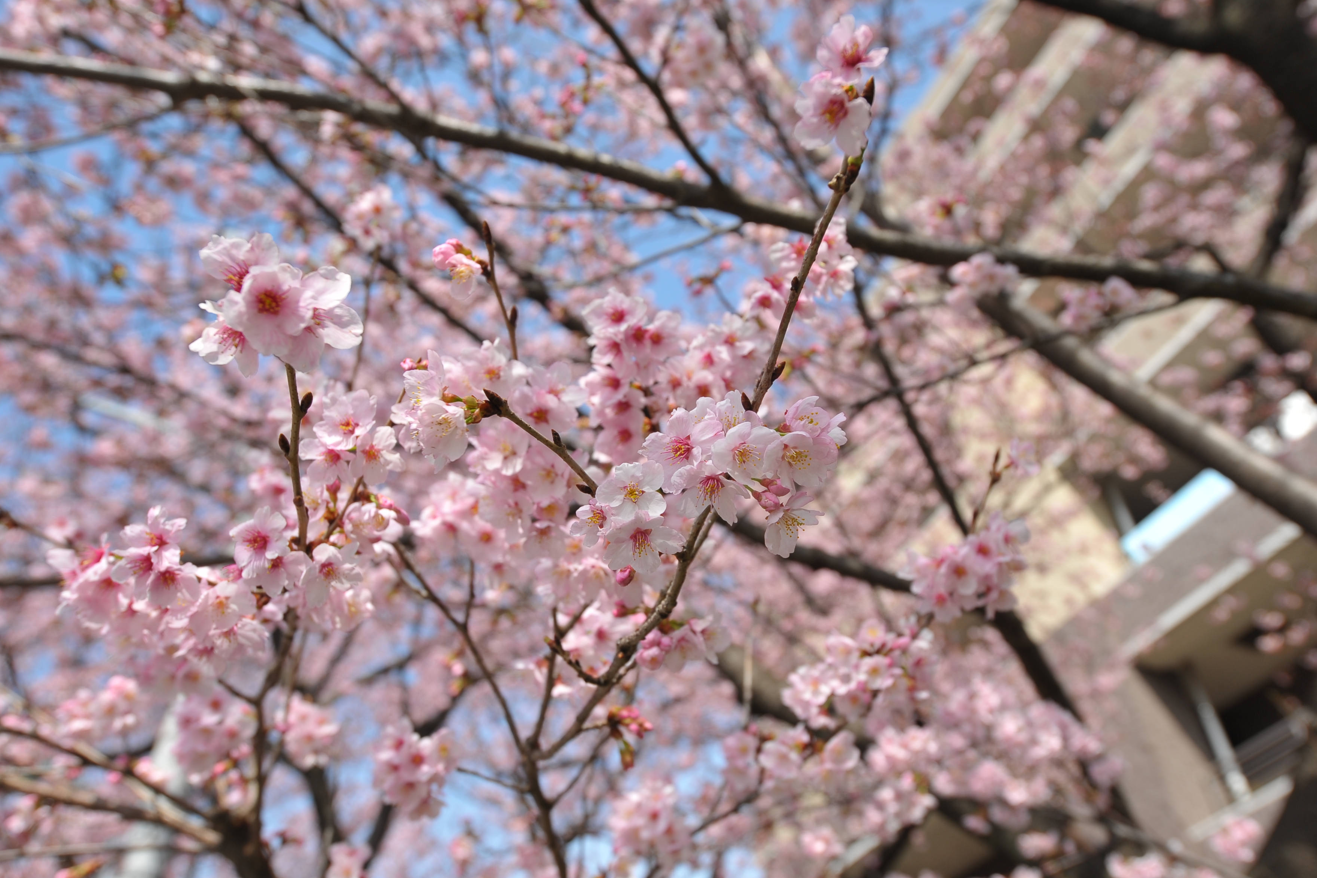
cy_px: 434
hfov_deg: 63.6
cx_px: 688
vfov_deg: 45.0
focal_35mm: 29
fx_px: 1061
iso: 200
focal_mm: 24
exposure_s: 1/640
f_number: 5
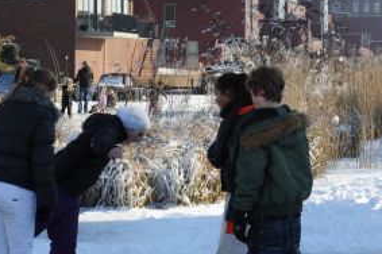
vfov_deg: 9.9
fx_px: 1463
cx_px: 402
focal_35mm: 138
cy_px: 95
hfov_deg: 14.6
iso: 200
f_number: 10
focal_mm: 52
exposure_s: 1/200
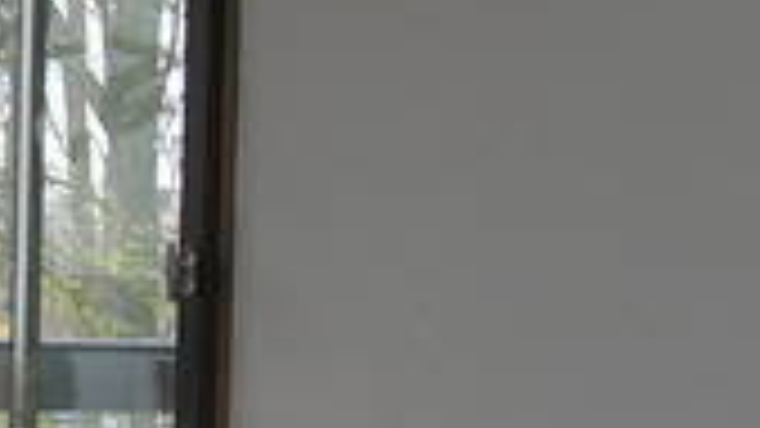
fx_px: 3486
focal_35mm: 173
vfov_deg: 7.0
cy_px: 266
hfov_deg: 12.1
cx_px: -193
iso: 50
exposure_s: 1/30
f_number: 2.9
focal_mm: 5.7
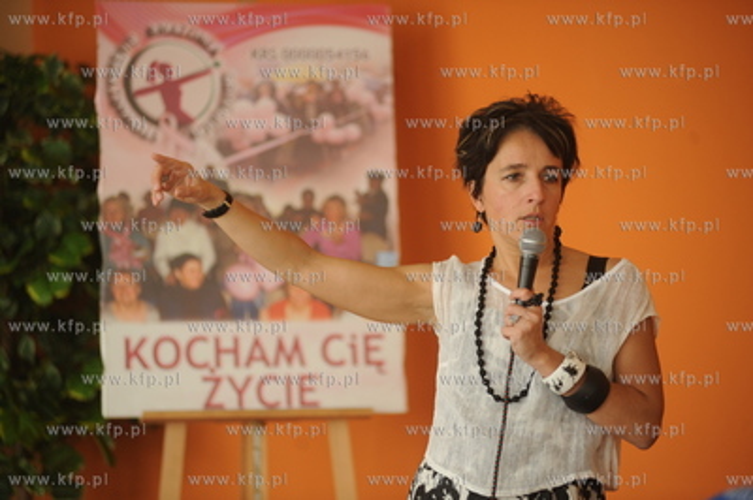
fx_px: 3239
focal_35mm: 155
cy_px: 250
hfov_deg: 13.3
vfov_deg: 8.8
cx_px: 376
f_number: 2.8
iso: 800
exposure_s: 1/60
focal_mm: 155
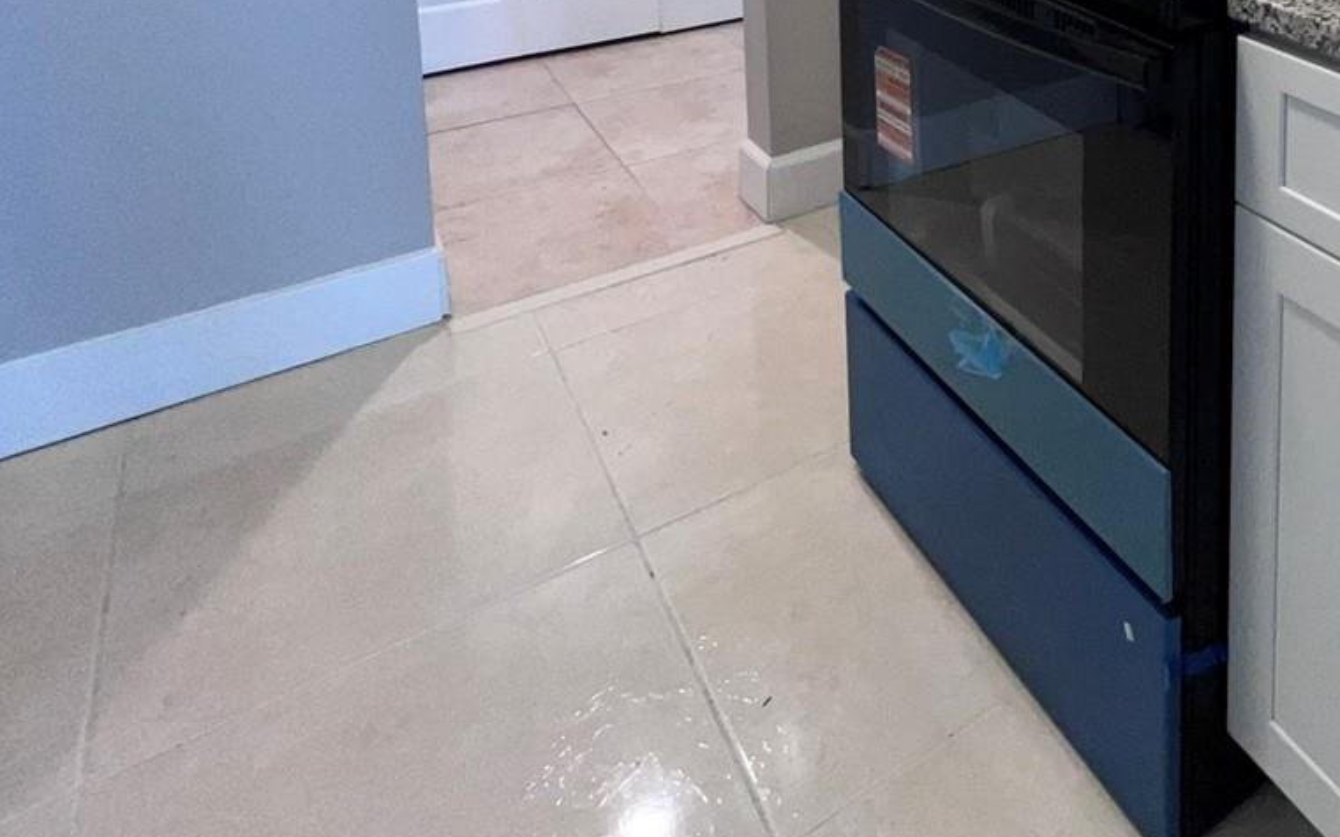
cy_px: -194
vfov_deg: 33.9
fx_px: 1059
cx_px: 1213
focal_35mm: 29
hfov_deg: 55.7
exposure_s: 1/78
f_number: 1.8
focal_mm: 1.57
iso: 64
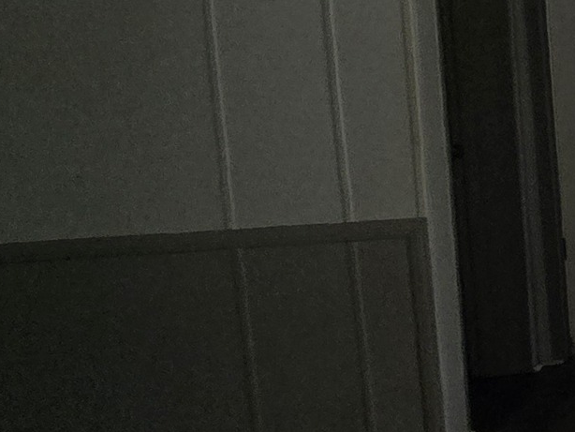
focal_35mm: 65
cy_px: 150
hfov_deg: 17.0
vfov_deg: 22.5
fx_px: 1080
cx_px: 1261
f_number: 2.2
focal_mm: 2.2
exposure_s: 1/290
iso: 50
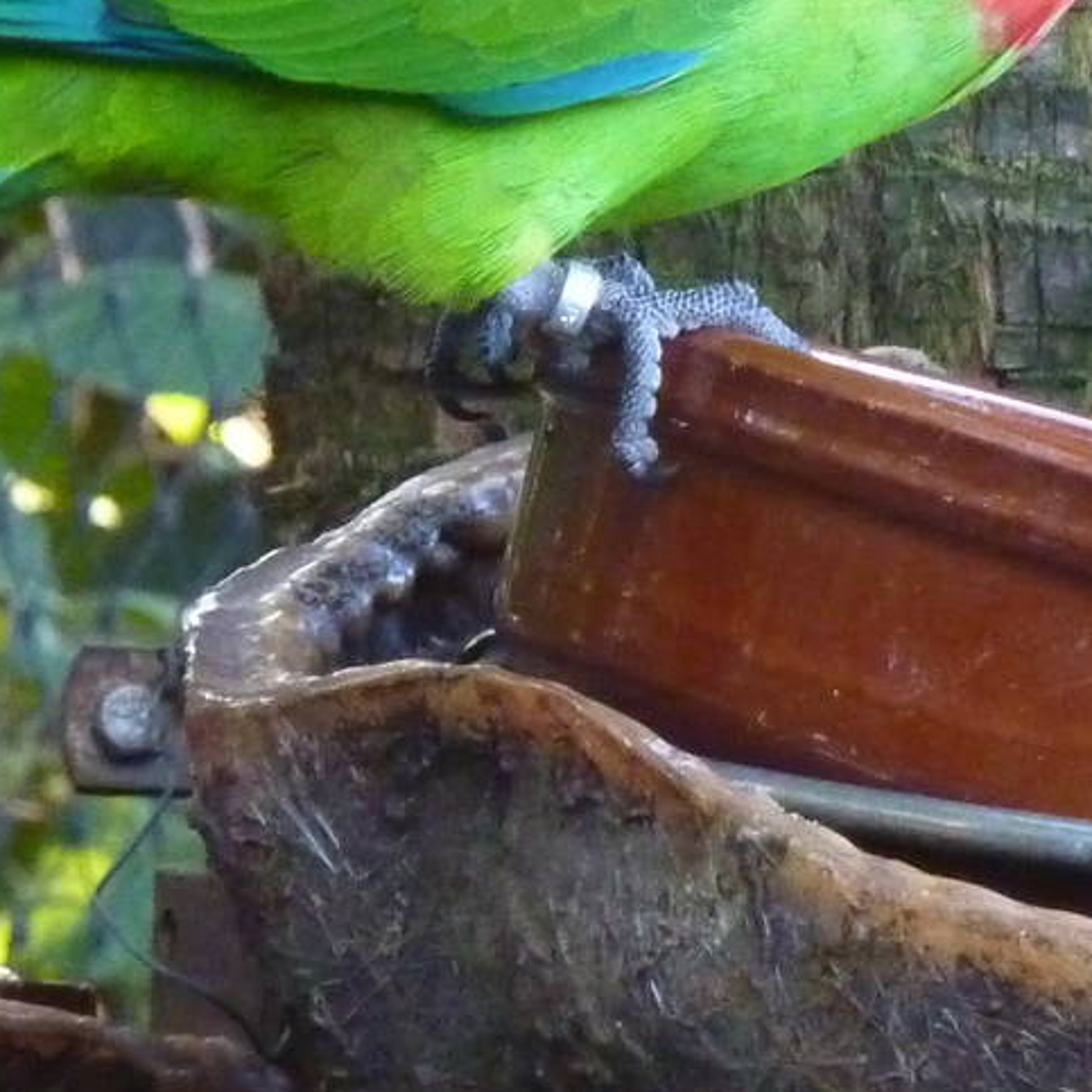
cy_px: 219
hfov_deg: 4.4
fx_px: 14312
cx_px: 857
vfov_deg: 4.4
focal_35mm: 401
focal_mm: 22.5
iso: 800
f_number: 4.5
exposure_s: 1/50
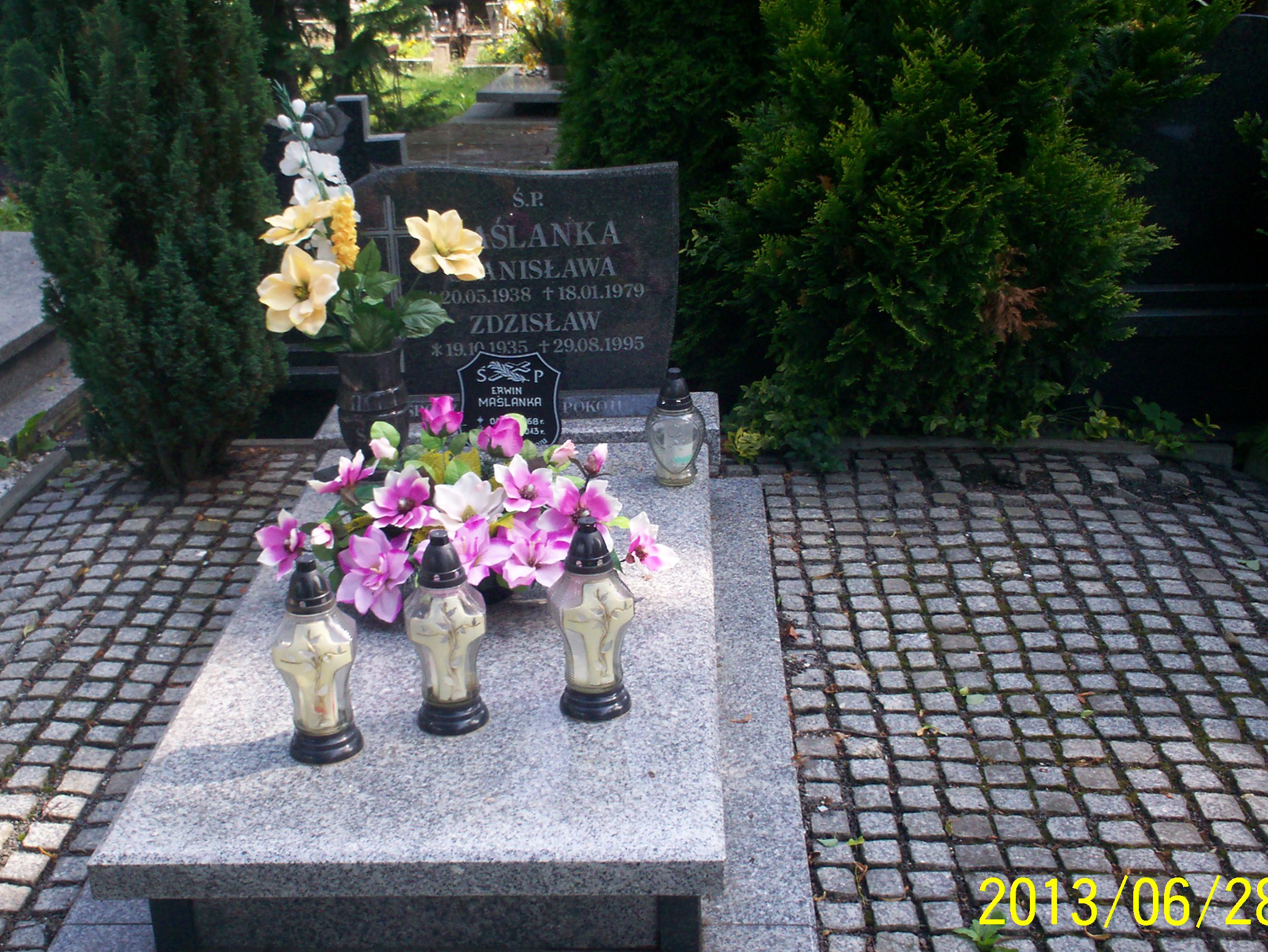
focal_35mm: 45
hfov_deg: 42.0
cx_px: 571
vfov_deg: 32.2
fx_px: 1648
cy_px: 464
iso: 100
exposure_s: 1/131
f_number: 4.5
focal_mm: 6
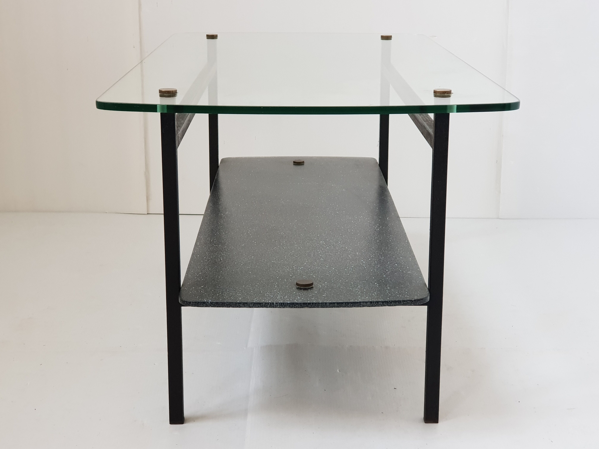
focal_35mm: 52
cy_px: 224
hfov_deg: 36.8
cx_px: 300
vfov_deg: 28.0
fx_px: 900
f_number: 2.4
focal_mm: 6
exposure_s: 1/33
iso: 160
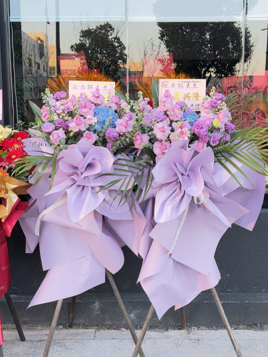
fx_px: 495
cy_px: 178
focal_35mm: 48
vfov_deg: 39.7
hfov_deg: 30.3
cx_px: 134
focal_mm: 6.76
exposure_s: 1/114
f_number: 1.78
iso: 100
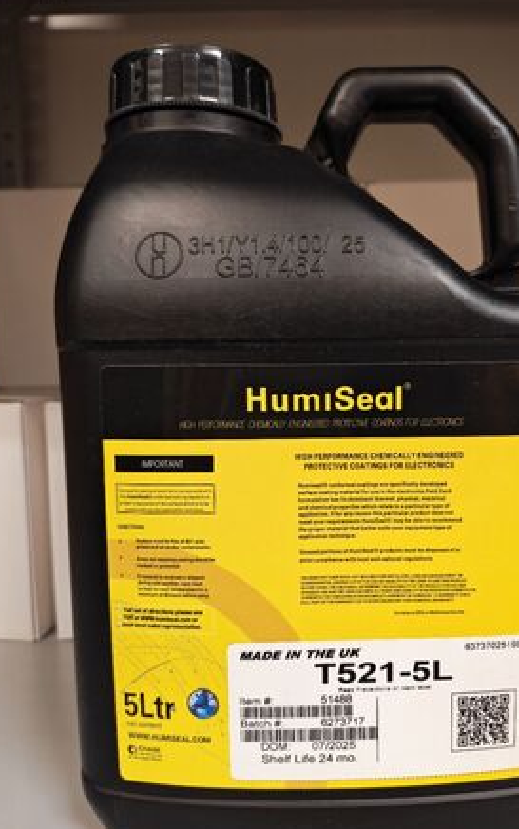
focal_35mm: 28
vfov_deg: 66.4
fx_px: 633
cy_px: 430
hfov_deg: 44.3
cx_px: 319
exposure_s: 1/50
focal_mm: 6.12
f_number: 1.9
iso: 1250
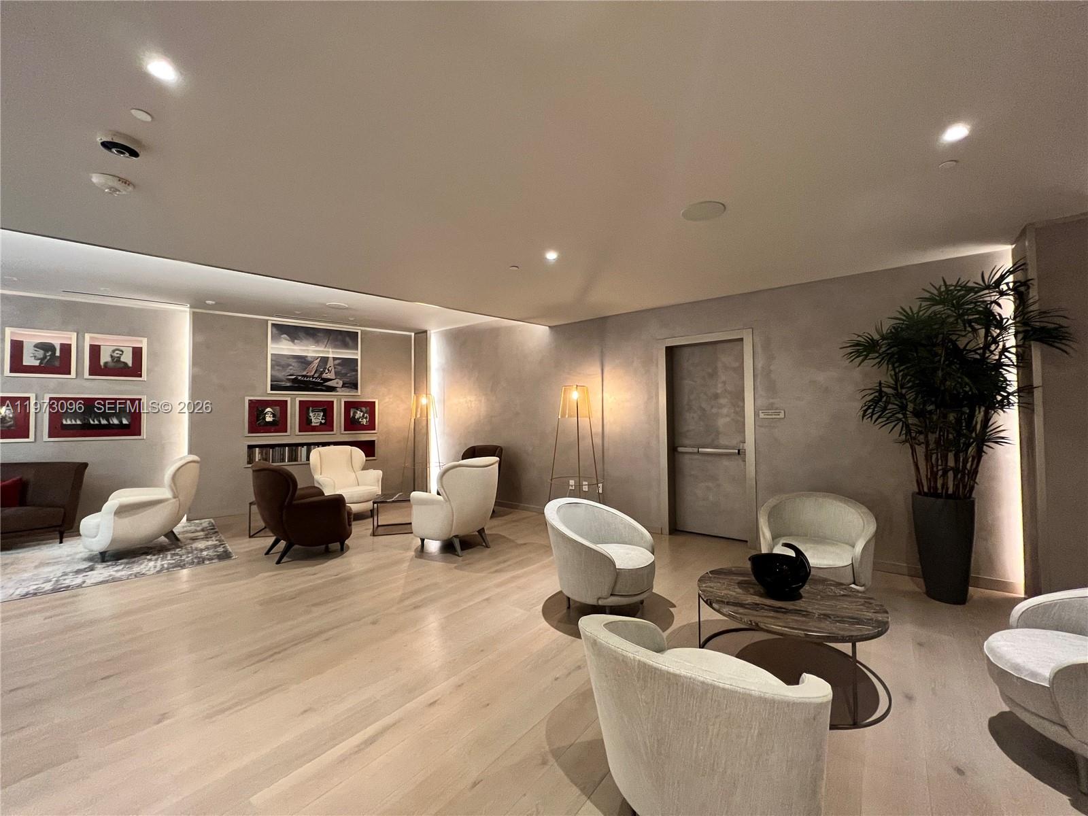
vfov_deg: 89.9
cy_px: 408
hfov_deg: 106.2
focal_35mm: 13
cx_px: 544
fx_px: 409
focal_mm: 1.57
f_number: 1.8
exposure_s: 1/60
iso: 400
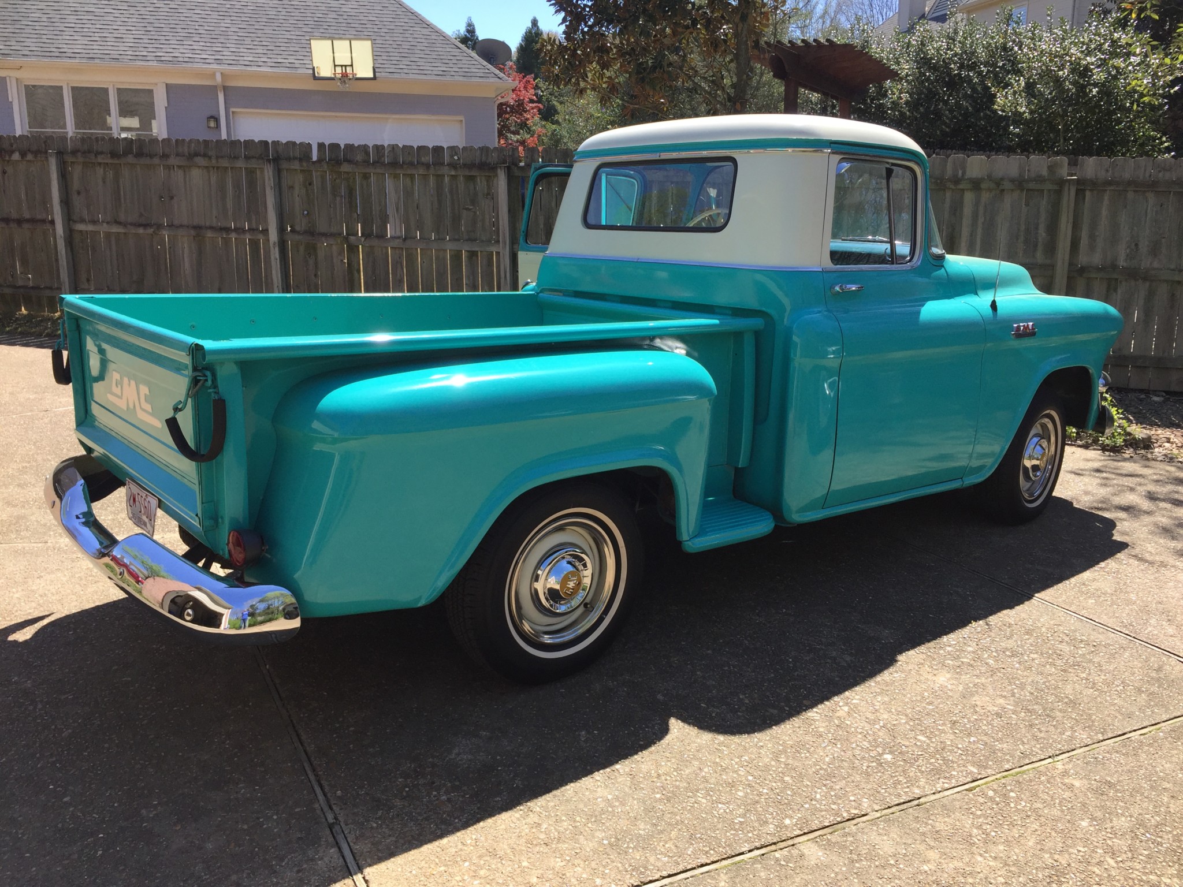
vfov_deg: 48.2
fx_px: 991
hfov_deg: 61.7
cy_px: 444
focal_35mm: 29
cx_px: 592
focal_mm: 4.15
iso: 32
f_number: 2.2
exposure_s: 1/964
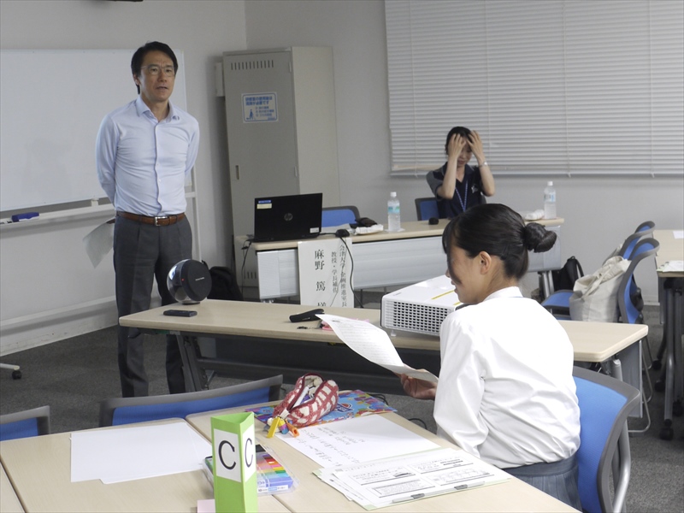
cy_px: 256
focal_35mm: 62
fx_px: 1225
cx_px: 342
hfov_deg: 31.2
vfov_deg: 23.7
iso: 400
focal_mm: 22
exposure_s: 1/30
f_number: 4.6
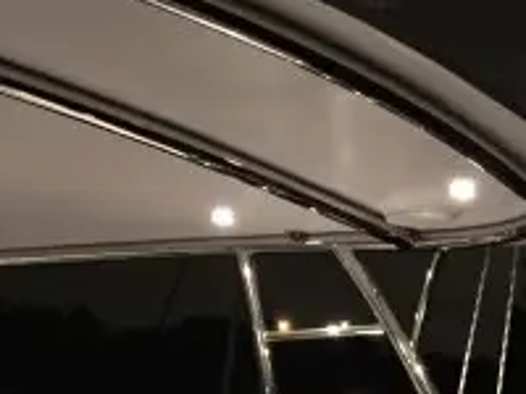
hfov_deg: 16.6
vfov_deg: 12.3
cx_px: -11
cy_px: 552
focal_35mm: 116
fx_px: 1763
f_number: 2.2
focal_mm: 4.15
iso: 320
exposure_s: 1/15
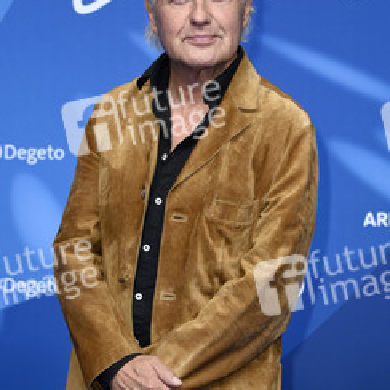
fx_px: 1861
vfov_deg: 12.0
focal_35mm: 146
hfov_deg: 12.0
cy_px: 198
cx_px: 190
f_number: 5.6
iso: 1250
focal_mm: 105
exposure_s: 1/250
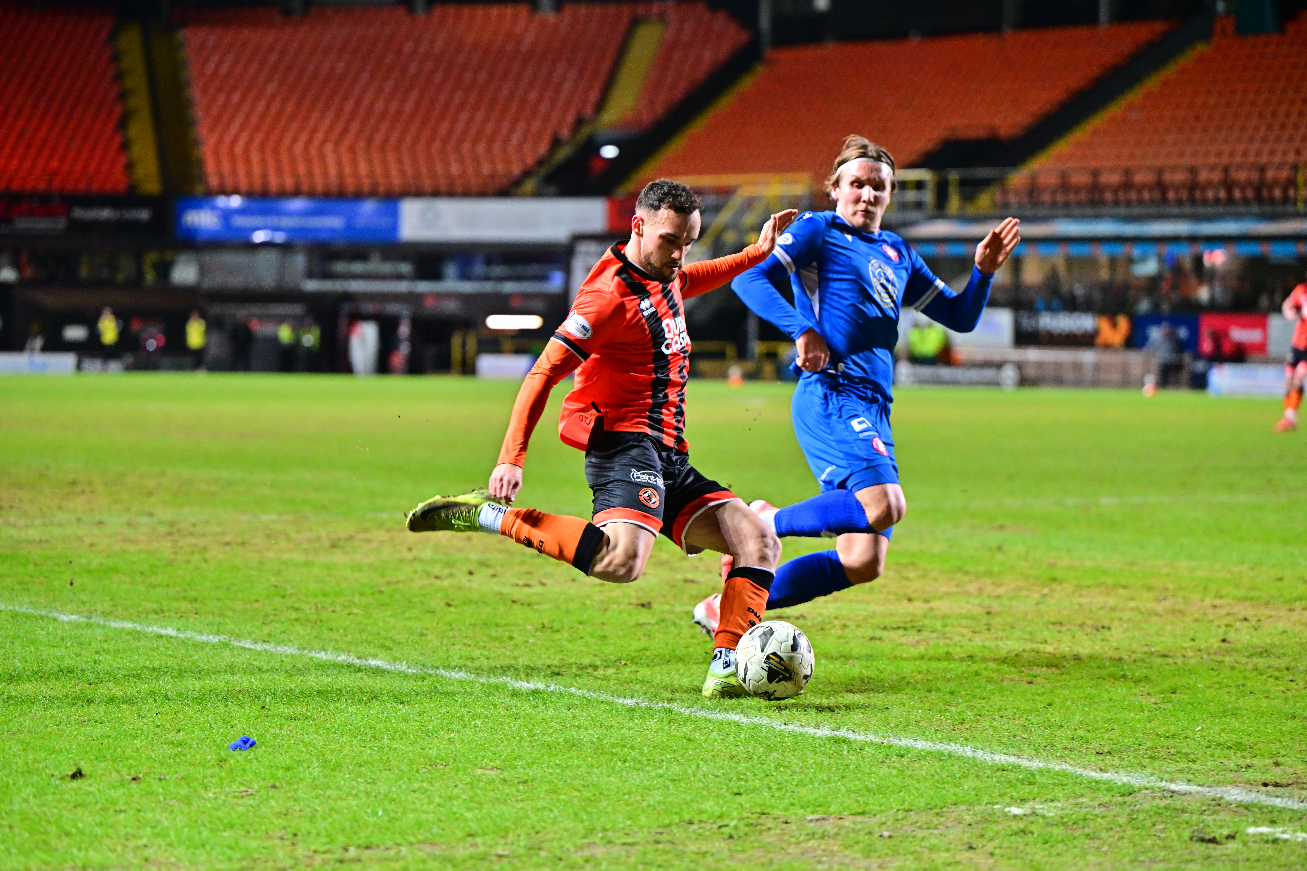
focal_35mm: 115
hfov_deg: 17.8
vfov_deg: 11.9
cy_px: 436
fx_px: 4175
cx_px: 654
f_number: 2.8
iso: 2200
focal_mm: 115
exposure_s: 1/1000
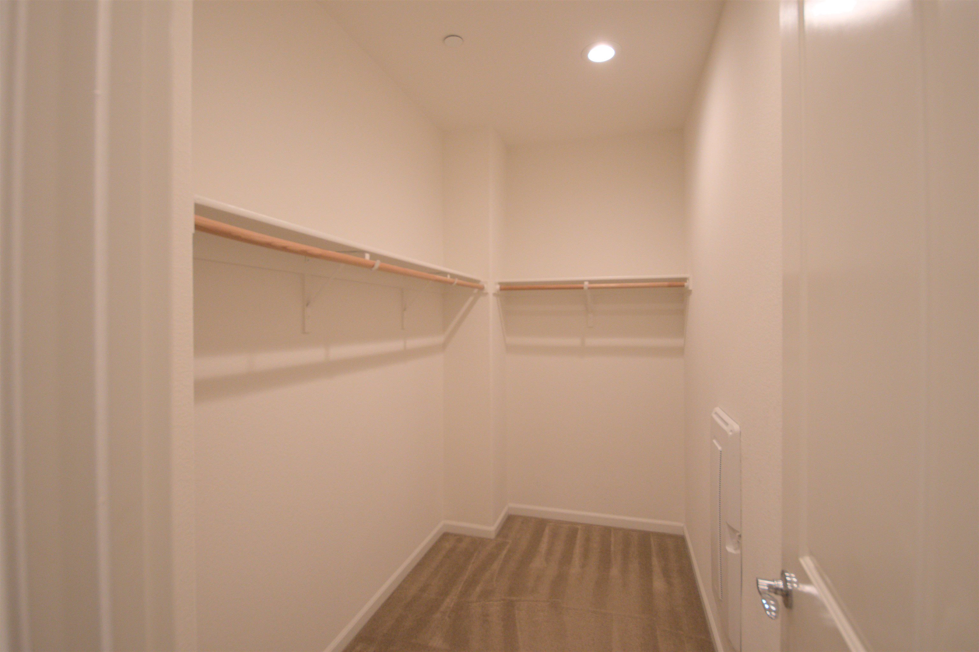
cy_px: 326
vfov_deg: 73.7
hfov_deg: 96.8
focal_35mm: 16
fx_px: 435
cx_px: 490
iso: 800
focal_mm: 11
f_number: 4.8
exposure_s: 1/125
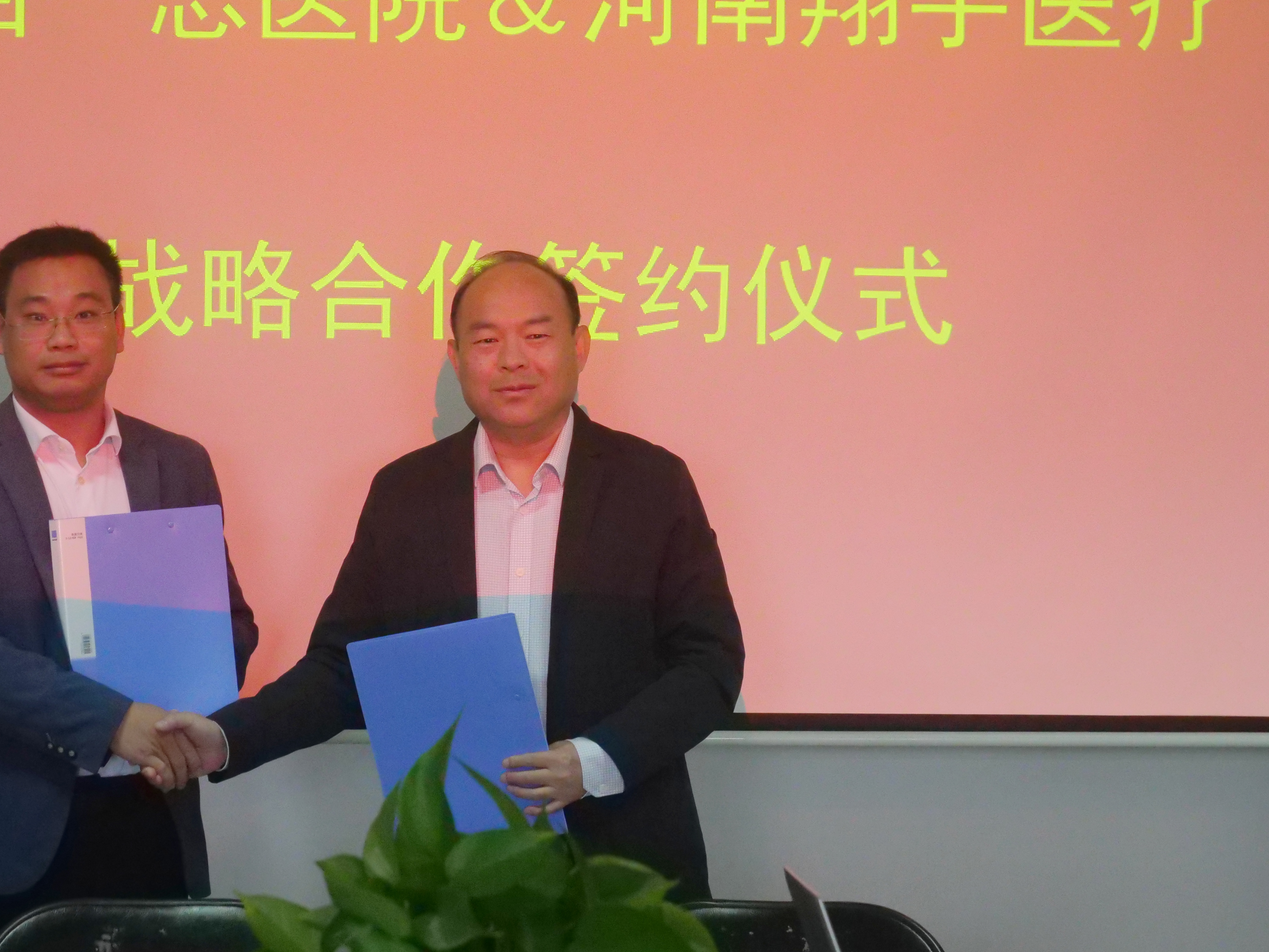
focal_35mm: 165
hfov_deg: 12.0
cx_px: 509
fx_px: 6049
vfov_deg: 9.0
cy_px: 383
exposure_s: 1/125
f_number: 4
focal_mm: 60
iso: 3200
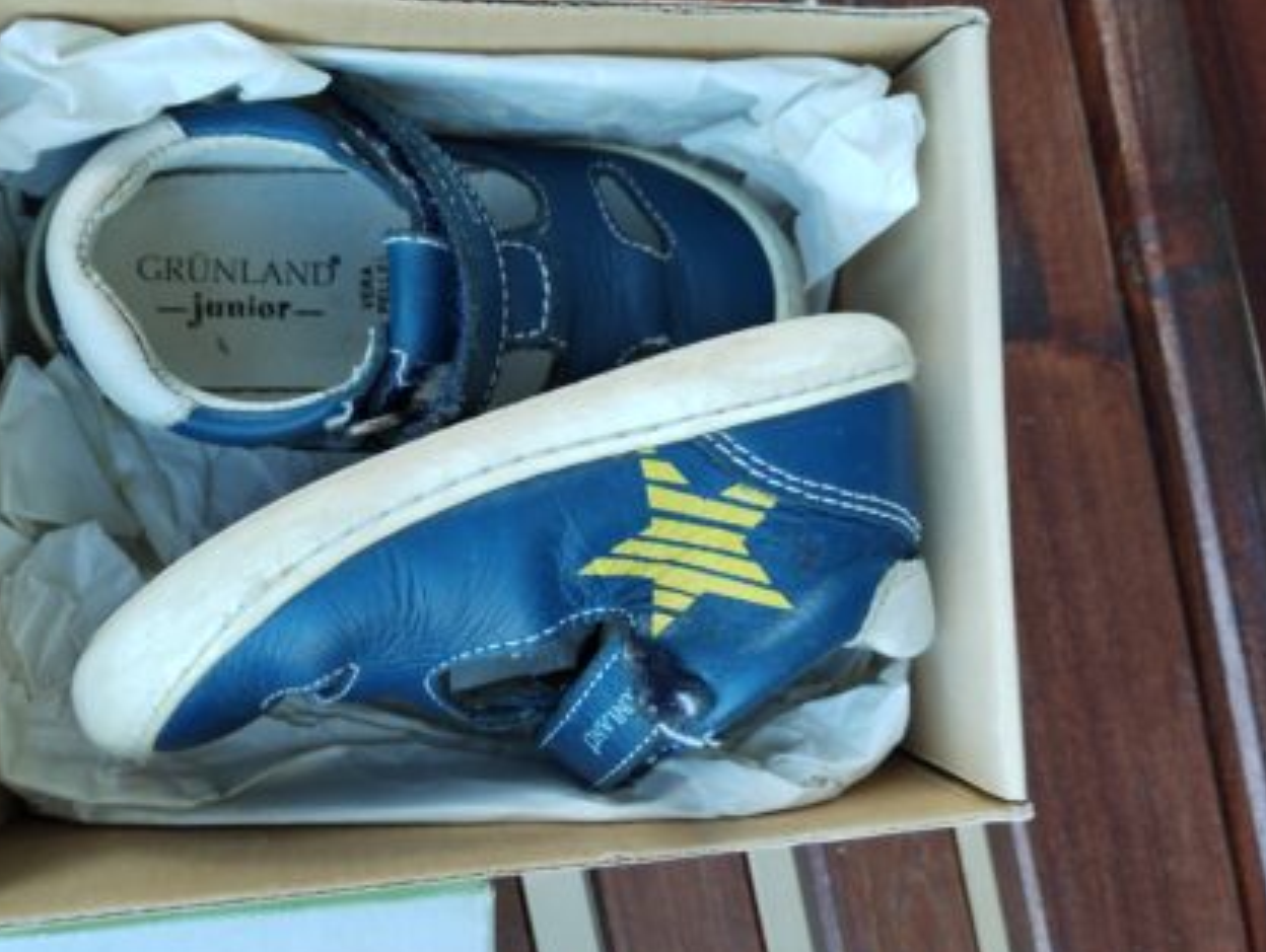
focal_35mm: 32
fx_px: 1172
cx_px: 536
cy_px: 461
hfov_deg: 56.5
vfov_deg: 44.2
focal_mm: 4.75
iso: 186
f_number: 1.8
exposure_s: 1/100
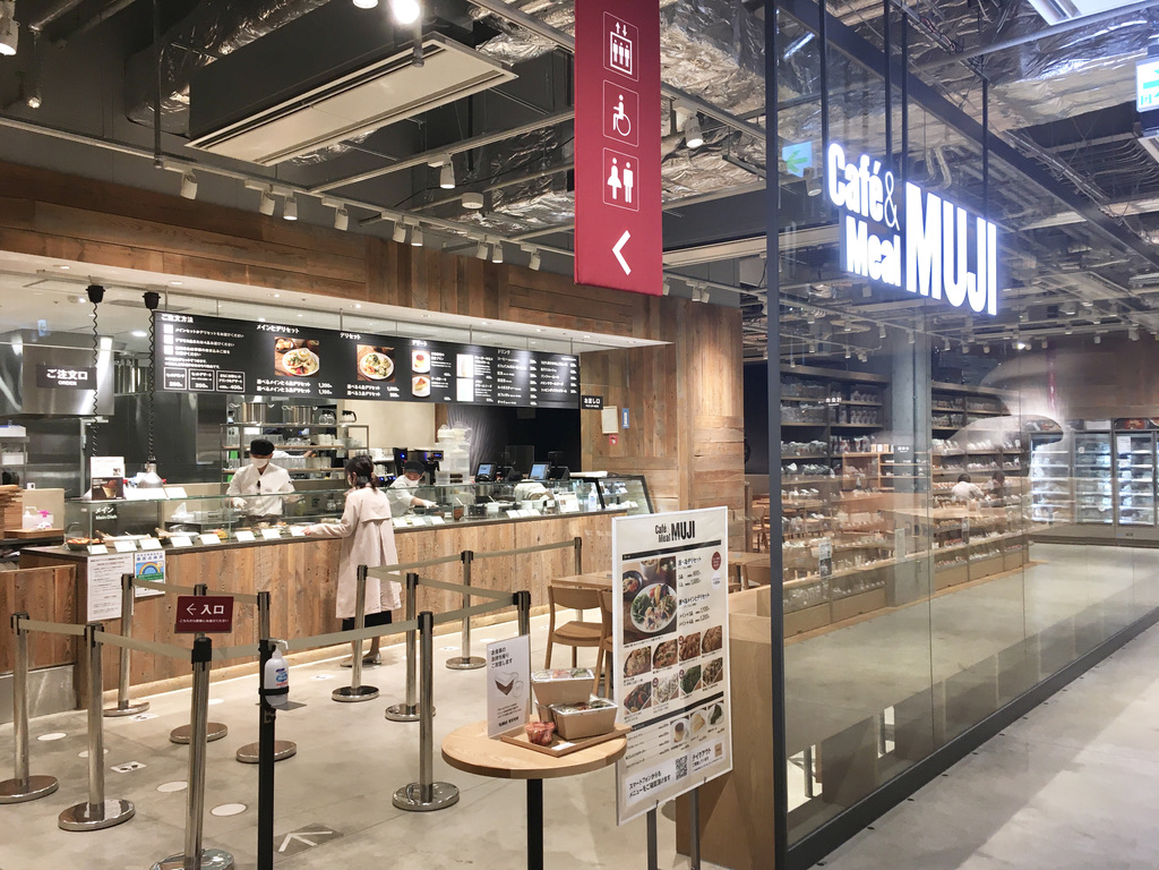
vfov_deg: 48.2
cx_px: 580
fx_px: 971
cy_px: 435
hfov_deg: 61.7
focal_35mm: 29
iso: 25
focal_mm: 4.15
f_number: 2.2
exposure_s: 1/30
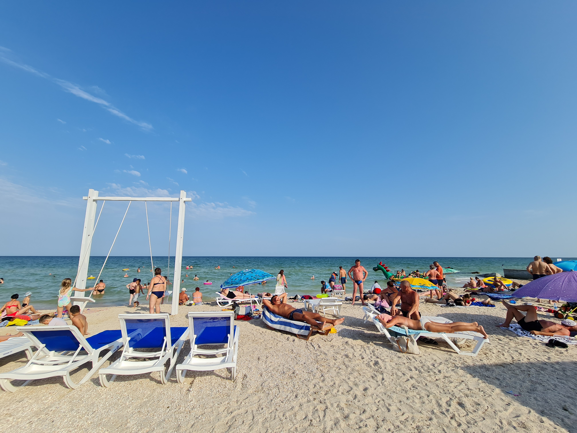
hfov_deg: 106.2
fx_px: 217
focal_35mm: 13
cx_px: 288
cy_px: 216
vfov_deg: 89.9
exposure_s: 1/2232
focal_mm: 2.2
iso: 50
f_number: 2.2
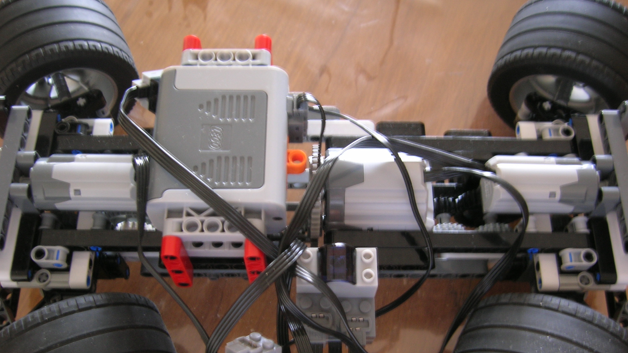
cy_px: 225
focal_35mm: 38
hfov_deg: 52.8
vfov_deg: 31.0
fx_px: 633
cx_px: 312
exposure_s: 1/3.6
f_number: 2.9
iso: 50
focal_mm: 5.7
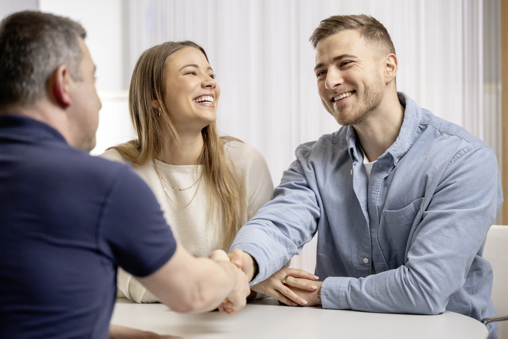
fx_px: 1764
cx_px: 254
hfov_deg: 16.4
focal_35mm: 125
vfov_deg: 11.0
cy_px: 170
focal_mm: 125
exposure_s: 1/100
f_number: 2.8
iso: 100
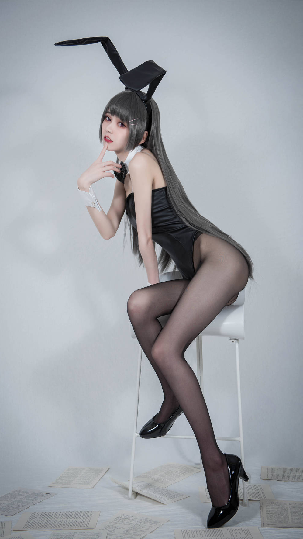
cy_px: 272
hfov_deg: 23.5
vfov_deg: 40.6
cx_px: 152
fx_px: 729
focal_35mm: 51
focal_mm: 48
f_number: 4
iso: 80
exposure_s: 1/160
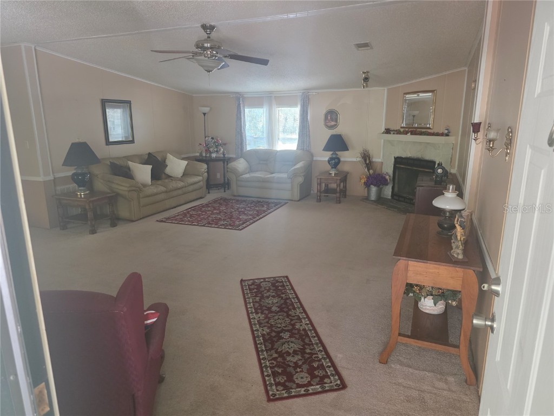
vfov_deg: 58.9
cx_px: 277
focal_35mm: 23
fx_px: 368
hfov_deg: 73.9
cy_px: 208
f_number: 1.7
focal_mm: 6.3
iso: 800
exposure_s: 1/120
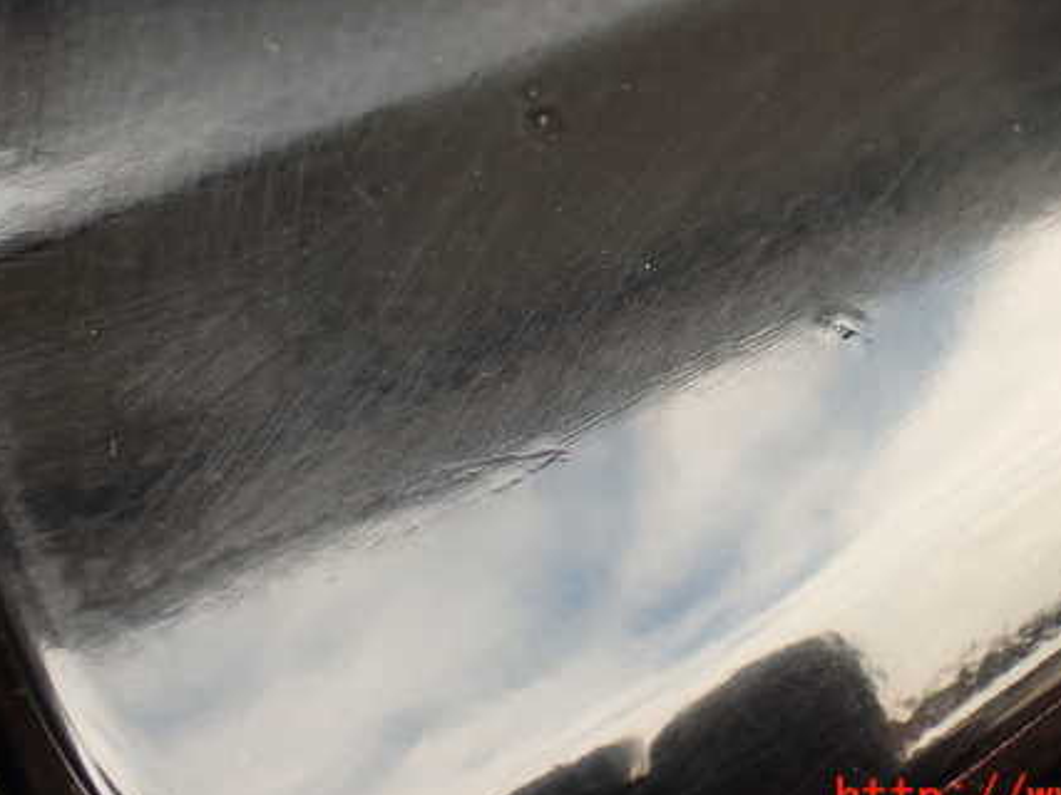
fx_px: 1379
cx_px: 651
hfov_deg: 41.8
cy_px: 273
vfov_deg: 31.9
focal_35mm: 45
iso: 100
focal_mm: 5.79
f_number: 2.4
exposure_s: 1/100
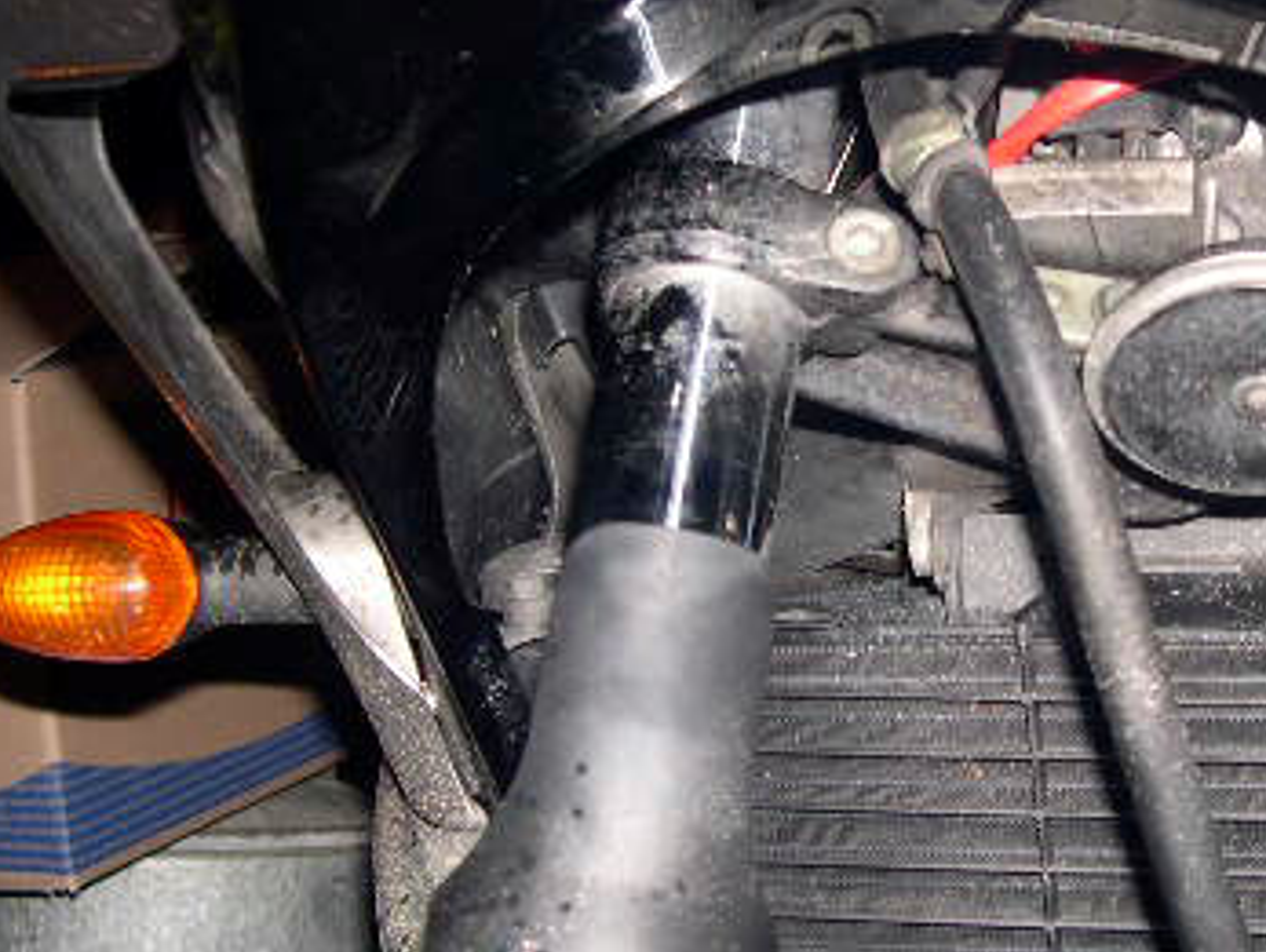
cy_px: 430
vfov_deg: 21.0
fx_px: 2563
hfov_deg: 27.2
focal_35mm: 70
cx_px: 1003
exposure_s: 1/60
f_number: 2.8
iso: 100
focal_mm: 8
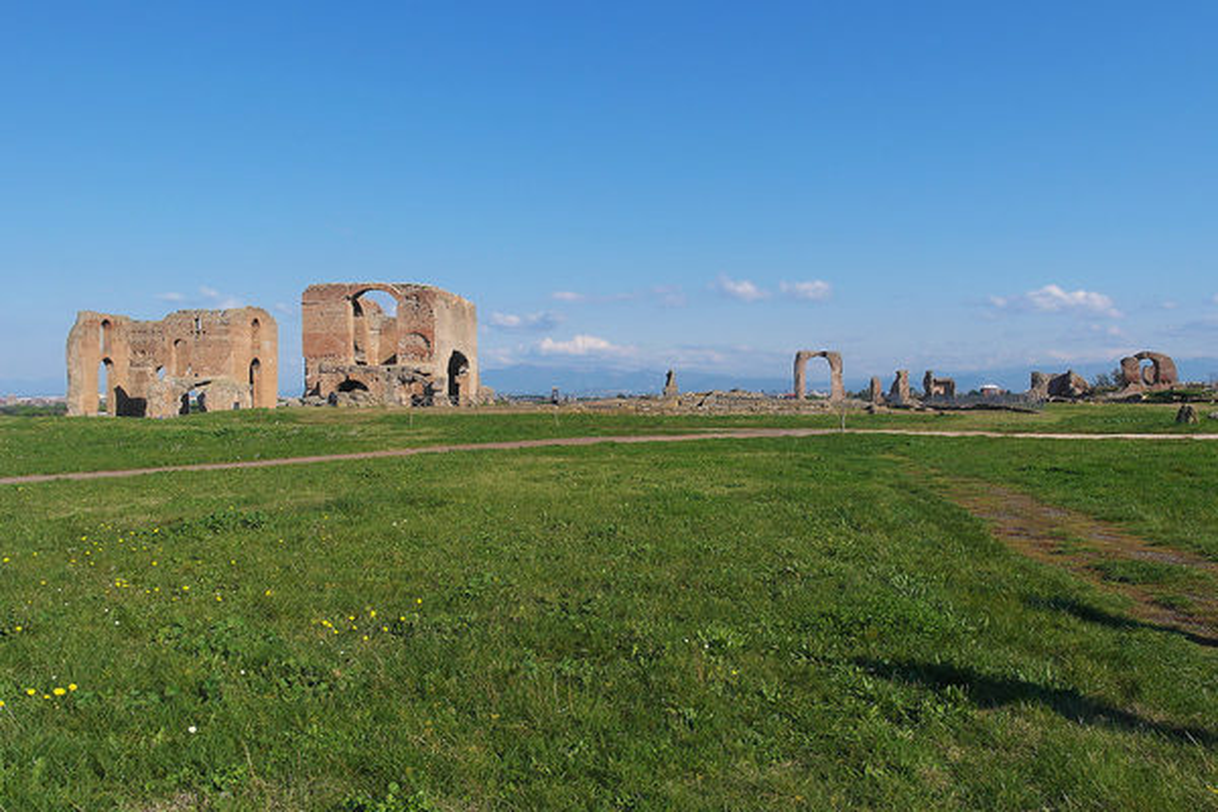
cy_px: 406
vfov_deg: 43.6
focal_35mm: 30
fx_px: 1015
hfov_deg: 61.9
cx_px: 609
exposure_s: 1/320
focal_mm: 20
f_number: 7.1
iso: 100
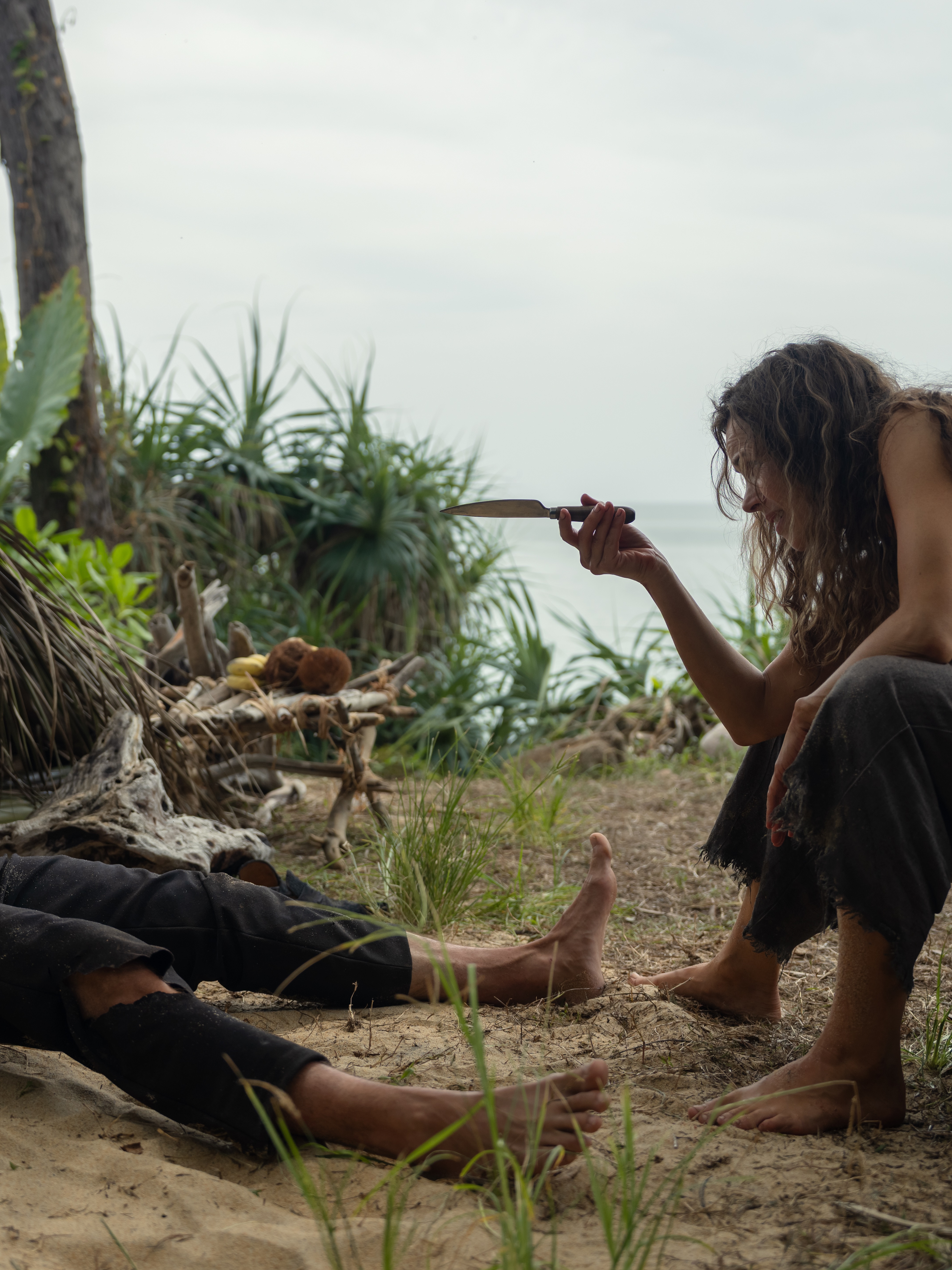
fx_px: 1907
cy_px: 635
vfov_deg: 36.8
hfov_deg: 28.0
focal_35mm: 52
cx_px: 369
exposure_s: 1/1250
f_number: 2.8
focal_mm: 36
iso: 100
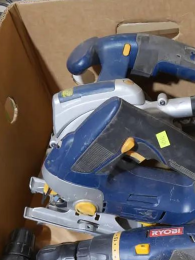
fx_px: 503
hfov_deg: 21.9
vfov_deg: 28.8
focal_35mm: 67
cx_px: 113
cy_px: 174
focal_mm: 17
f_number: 4
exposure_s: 1/60
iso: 1000
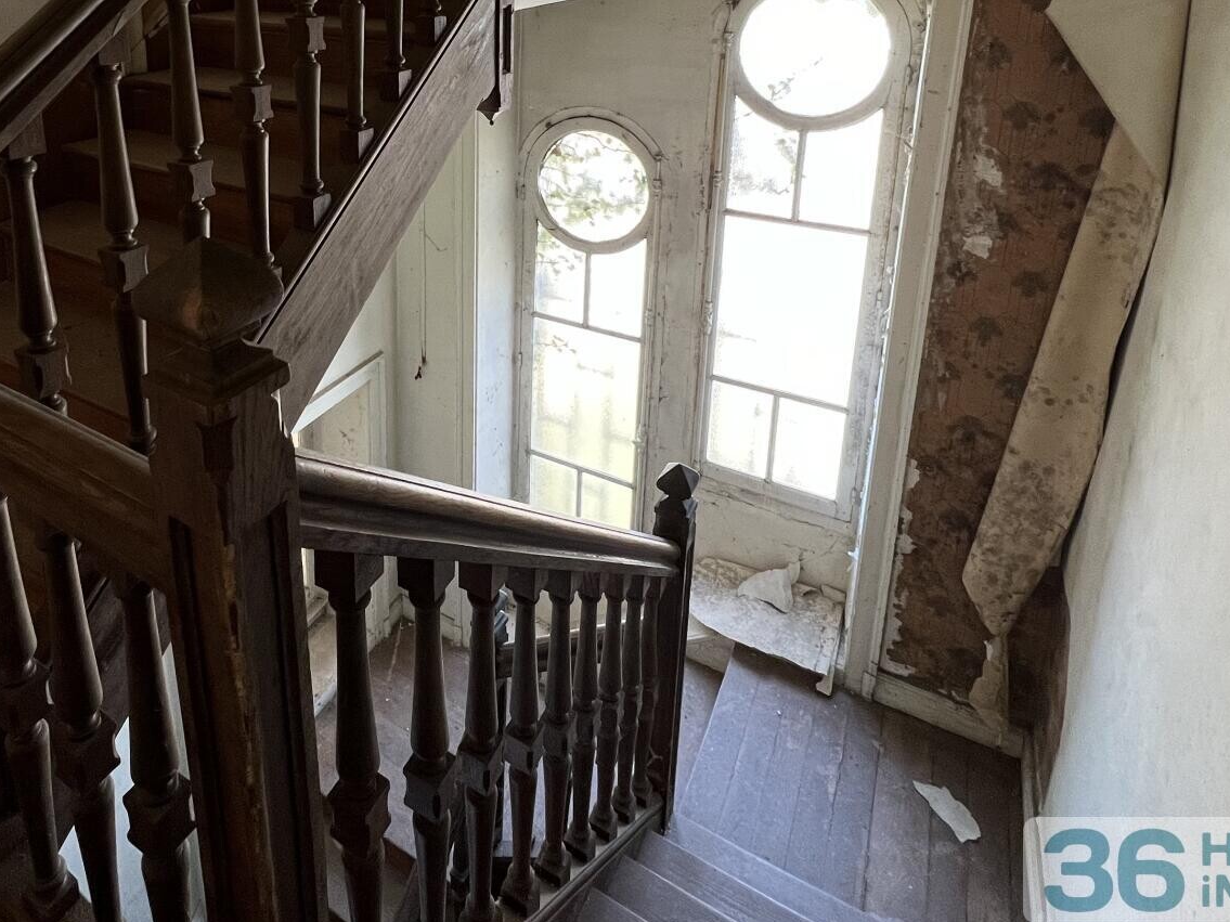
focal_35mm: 22
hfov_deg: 74.0
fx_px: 782
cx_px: 410
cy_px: 155
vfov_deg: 55.7
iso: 200
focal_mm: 1.57
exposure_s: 1/99
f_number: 1.8
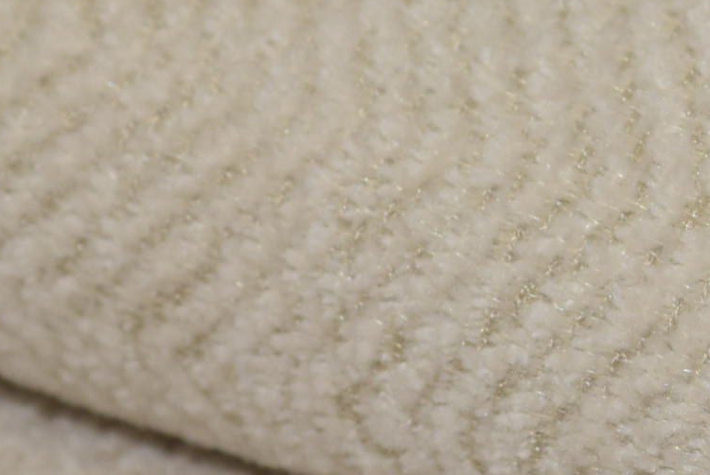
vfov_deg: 4.2
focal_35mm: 329
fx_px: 6496
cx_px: 422
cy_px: 770
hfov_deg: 6.3
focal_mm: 55
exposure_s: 1/200
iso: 400
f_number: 9
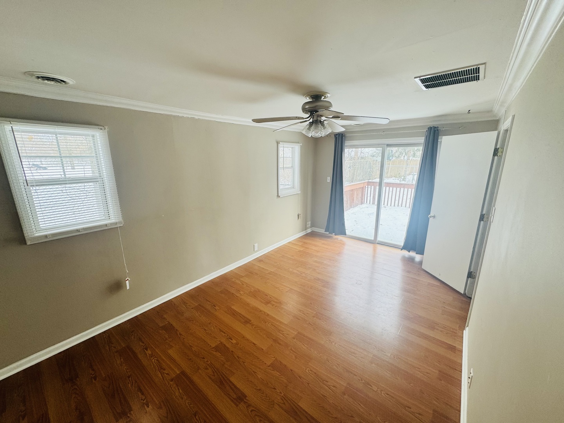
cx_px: 282
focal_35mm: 14
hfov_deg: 102.1
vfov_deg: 85.7
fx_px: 228
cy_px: 212
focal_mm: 2.22
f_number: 2.2
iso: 40
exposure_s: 1/136
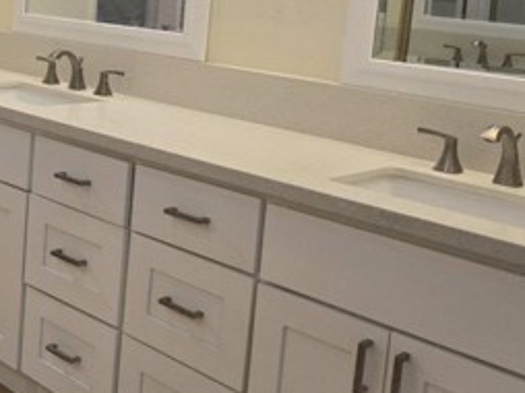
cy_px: 89
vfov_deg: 24.8
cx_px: -54
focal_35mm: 58
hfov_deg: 29.9
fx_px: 879
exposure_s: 1/120
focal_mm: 5.4
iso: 64
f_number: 1.8
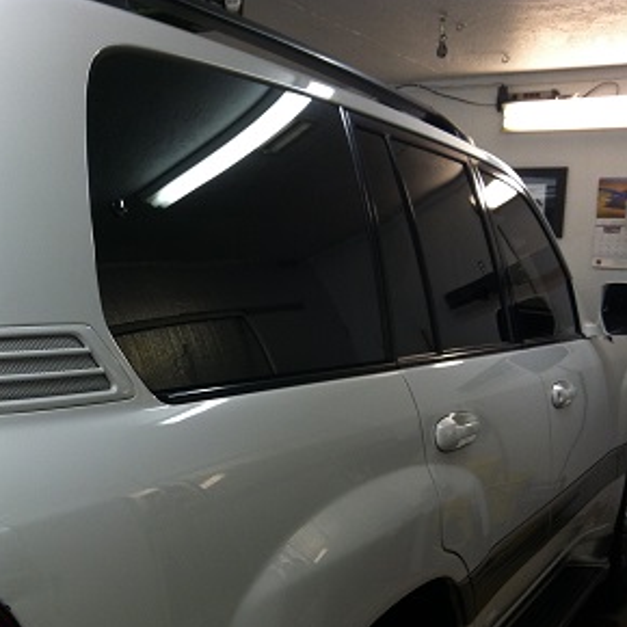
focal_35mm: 49
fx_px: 1004
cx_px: 134
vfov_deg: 34.6
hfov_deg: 33.8
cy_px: 351
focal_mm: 3.85
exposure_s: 1/40
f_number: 2.8
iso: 100
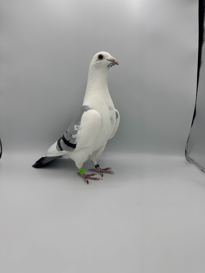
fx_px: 190
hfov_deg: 56.8
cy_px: 136
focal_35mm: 24
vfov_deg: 71.6
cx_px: 102
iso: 80
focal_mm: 6.76
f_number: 1.78
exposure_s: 1/3802
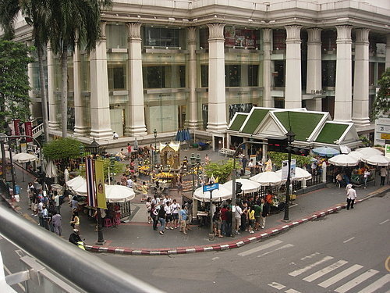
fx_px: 428
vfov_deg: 37.7
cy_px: 146
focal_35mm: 38
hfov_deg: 49.0
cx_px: 195
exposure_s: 1/430
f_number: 2.8
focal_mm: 7.8
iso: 79
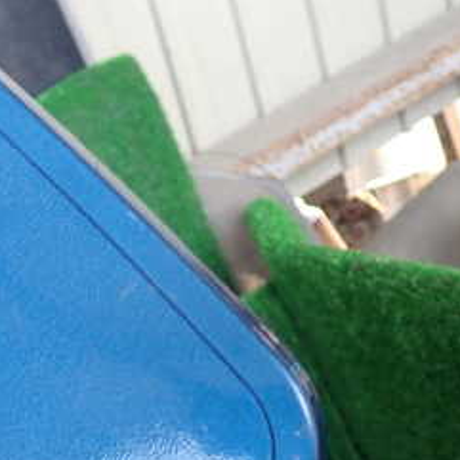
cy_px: 334
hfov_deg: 23.6
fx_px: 992
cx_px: -105
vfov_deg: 25.8
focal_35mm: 66
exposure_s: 1/60
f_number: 2.3
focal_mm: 5.4
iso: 100
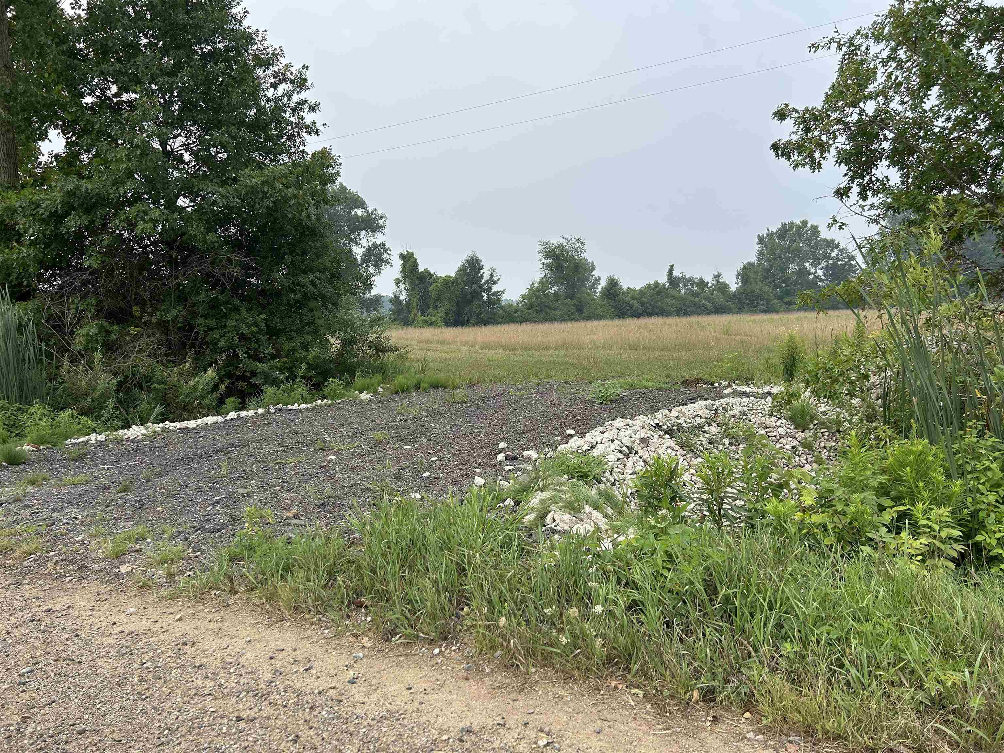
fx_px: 754
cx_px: 502
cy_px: 376
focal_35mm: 26
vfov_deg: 53.1
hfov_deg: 67.3
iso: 50
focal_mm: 5.7
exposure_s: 1/1838
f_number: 1.5
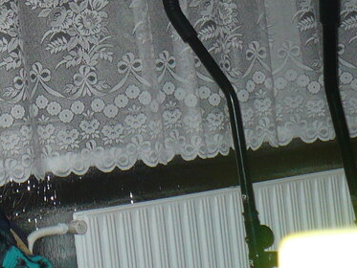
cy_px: 31
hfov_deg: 15.6
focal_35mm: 119
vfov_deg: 12.4
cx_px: -131
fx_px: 1228
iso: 160
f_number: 2.8
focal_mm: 6.1
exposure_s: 1/30
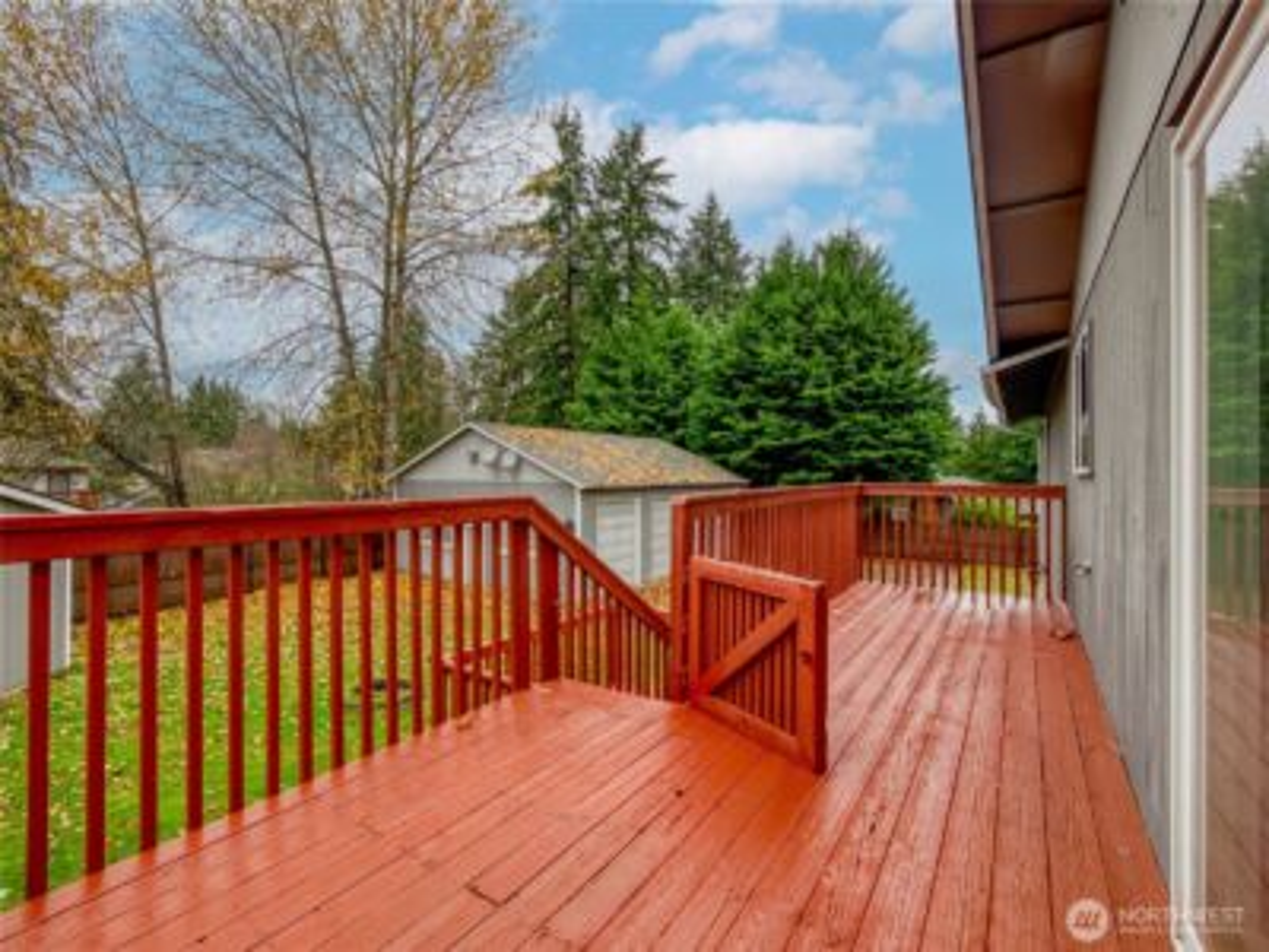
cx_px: 634
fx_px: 513
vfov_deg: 85.7
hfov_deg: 102.1
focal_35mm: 14
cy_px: 476
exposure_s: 1/30
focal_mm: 7
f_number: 6.3
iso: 200
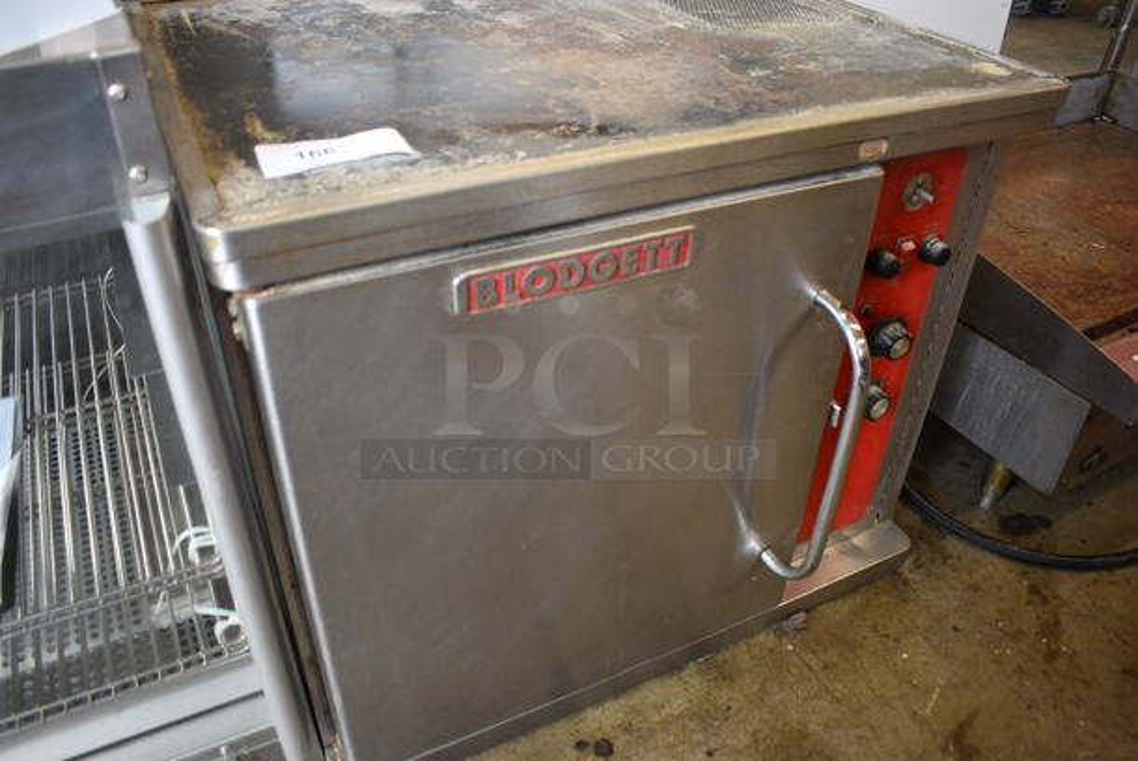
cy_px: 380
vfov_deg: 48.0
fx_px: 854
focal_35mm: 27
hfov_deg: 67.3
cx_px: 569
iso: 800
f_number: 3.5
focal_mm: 18
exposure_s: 1/125
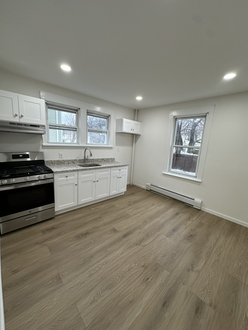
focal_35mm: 14
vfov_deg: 102.1
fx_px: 134
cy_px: 165
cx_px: 124
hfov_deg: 85.7
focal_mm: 2.22
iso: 200
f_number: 2.2
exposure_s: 1/120
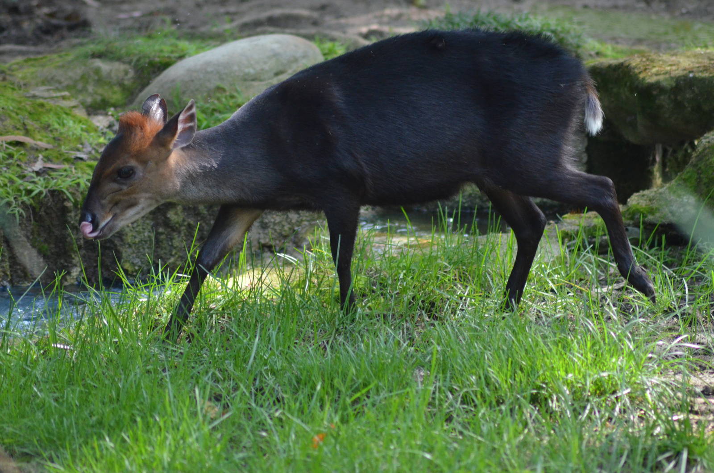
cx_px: 357
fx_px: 8313
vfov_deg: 3.3
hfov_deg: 4.9
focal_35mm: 420
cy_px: 236
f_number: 5.3
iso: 2200
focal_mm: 280
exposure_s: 1/500
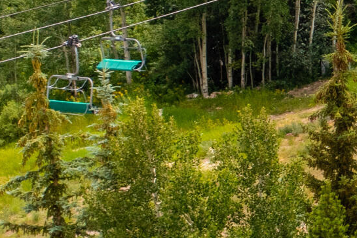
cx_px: 866
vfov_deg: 8.9
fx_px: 1527
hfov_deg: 11.1
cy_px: 140
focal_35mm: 154
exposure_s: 1/5000
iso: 100
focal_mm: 10.26
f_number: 3.5
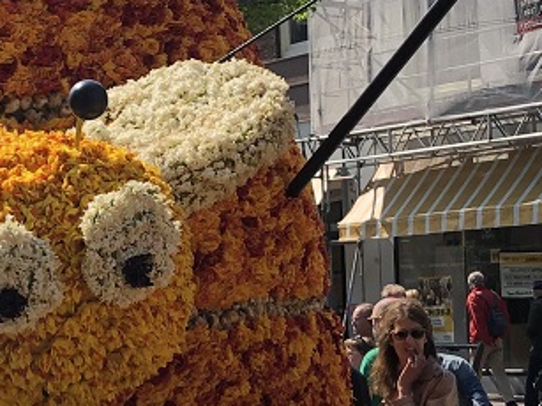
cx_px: 152
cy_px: 259
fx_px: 1784
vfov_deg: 13.0
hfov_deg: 17.2
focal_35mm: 114
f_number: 1.8
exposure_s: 1/1104
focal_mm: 3.99
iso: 20
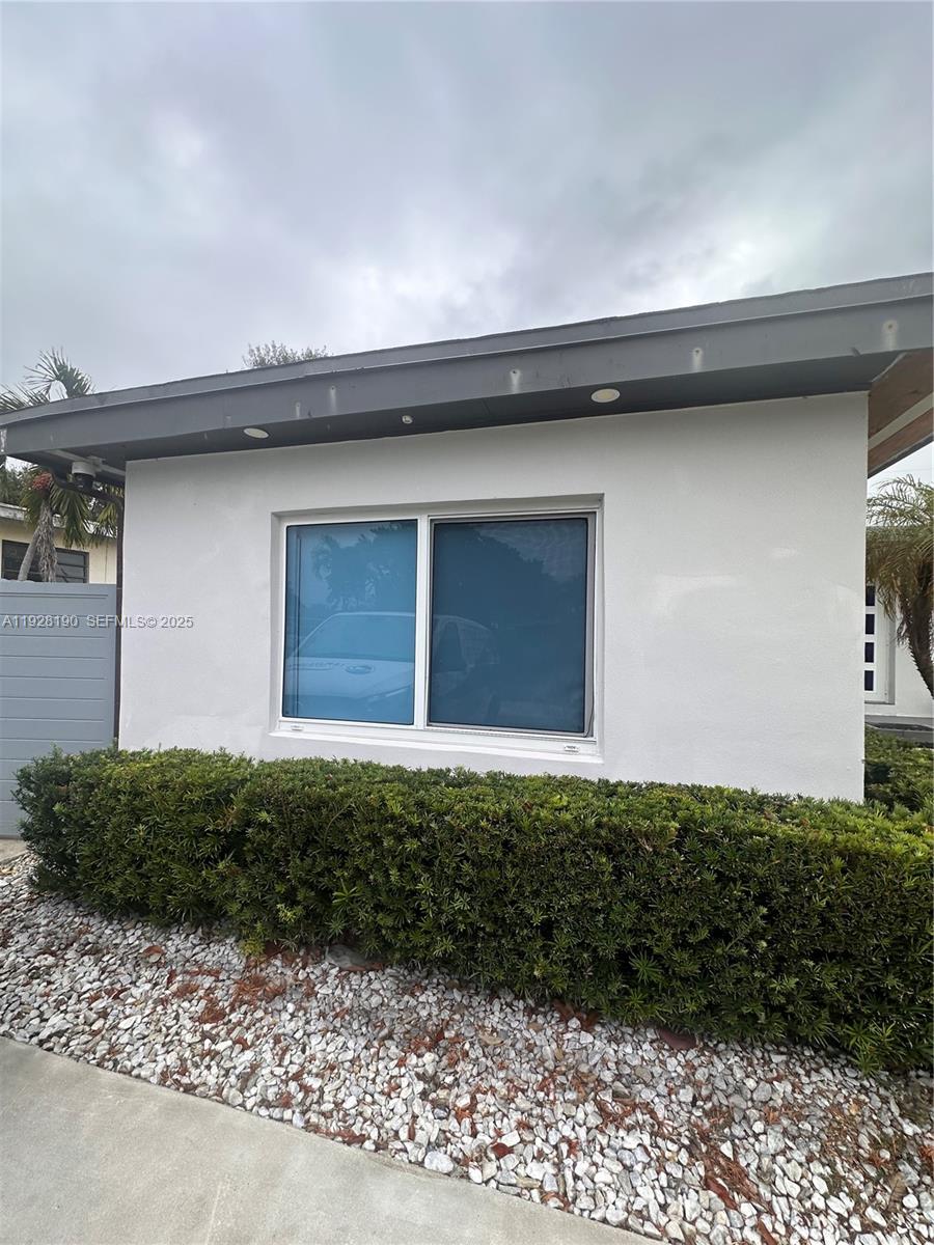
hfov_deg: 85.7
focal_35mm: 14
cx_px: 467
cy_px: 622
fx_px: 504
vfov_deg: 102.1
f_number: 2.2
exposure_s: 1/477
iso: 40
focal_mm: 2.22
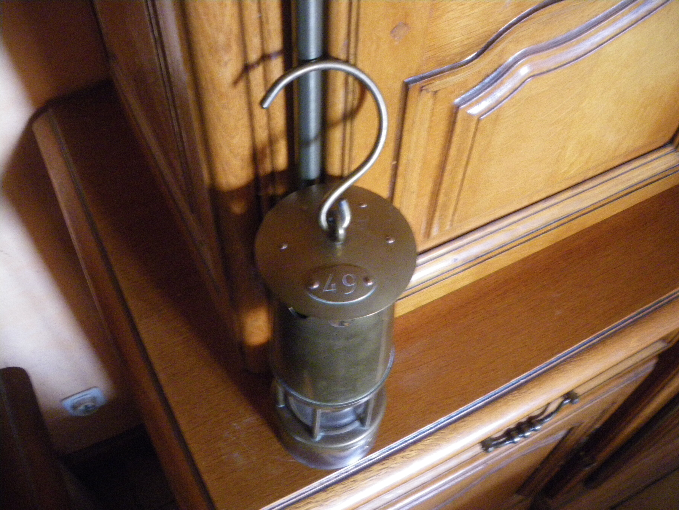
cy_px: 255
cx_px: 340
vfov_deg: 39.7
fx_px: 706
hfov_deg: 51.4
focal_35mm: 36
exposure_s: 1/13
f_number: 3.5
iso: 800
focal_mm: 6.3
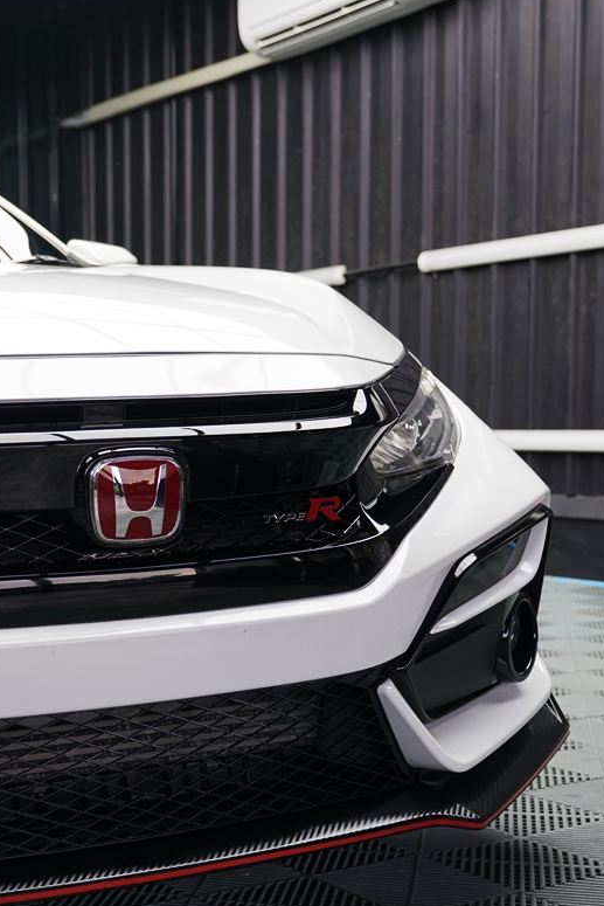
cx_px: -67
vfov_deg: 33.3
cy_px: 554
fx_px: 1509
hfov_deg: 21.4
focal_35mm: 60
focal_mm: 31
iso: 160
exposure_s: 1/60
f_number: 4
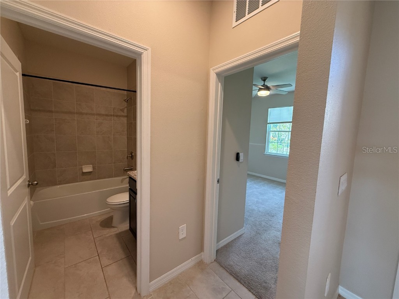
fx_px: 161
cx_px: 200
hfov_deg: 102.1
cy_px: 150
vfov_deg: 85.7
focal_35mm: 14
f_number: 2.2
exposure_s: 1/120
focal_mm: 2.22
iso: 250
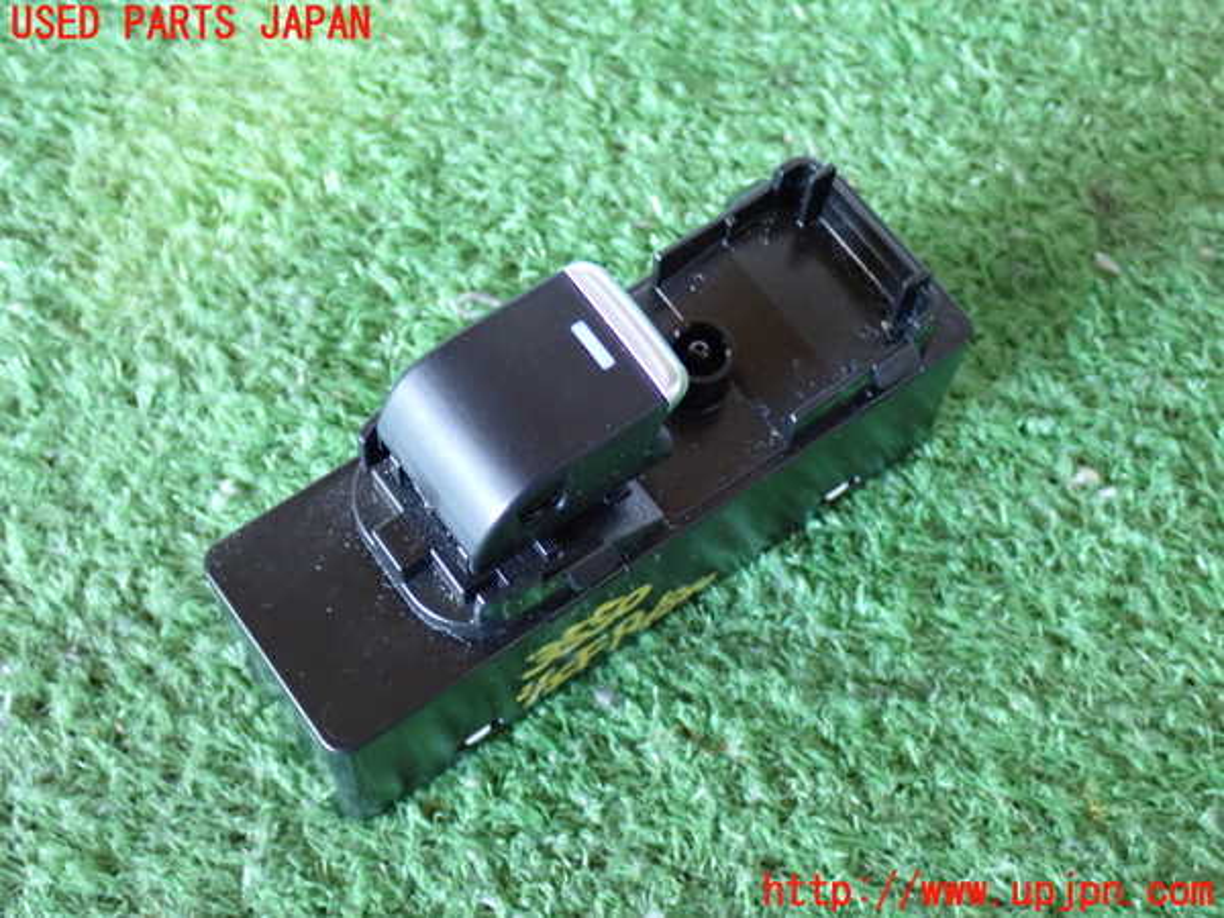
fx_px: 1909
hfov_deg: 35.5
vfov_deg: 27.0
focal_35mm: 54
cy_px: 459
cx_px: 612
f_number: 3.3
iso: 800
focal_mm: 9.65
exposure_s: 1/15
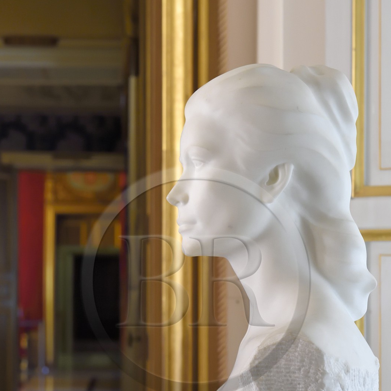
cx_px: 195
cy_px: 282
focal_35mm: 90
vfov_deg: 19.2
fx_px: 1150
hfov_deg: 19.3
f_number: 6.3
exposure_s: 1/100
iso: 3200
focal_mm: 70
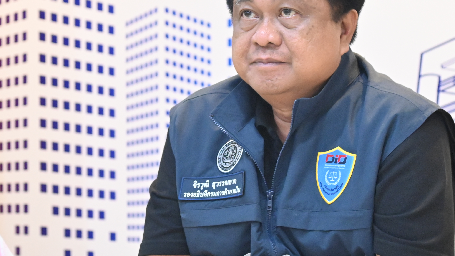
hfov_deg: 8.3
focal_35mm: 261
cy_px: 130
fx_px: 3149
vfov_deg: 4.7
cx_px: 229
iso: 7200
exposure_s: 1/100
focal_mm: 120
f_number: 4
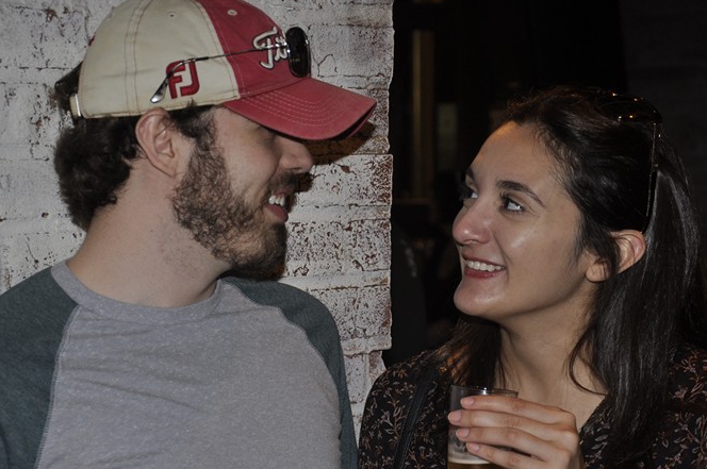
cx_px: 347
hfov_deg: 18.1
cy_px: 312
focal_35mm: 113
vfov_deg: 12.1
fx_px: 2216
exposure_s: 1/60
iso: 400
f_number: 5
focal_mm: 50
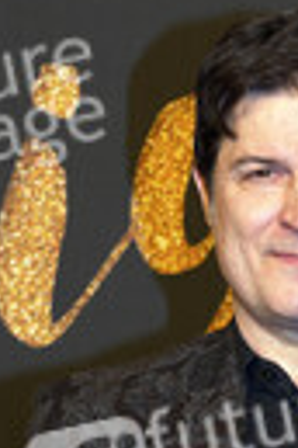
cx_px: 305
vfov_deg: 9.8
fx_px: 2545
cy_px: 642
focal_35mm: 205
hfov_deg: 6.7
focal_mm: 66
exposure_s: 1/250
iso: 800
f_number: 5.6
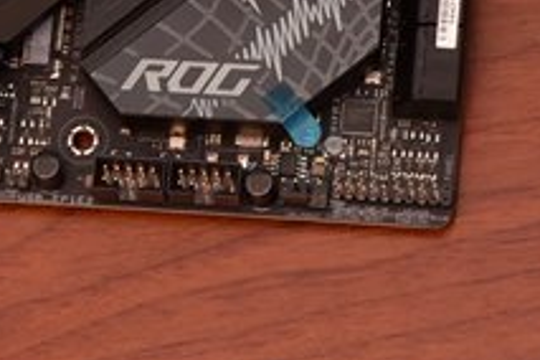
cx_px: 406
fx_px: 6629
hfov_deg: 4.7
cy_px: -359
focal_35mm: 442
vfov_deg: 3.1
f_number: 5.6
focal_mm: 92
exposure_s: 1/60
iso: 1600
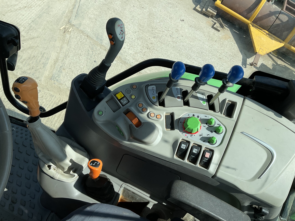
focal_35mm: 29
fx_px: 247
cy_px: 110
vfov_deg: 48.2
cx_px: 148
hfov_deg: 61.7
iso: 16
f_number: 1.8
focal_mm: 3
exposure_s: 1/1055
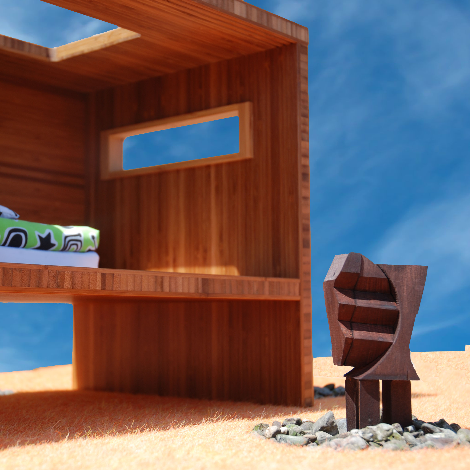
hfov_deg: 26.4
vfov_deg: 26.5
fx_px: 998
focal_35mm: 65
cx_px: 172
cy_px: 235
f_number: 4.2
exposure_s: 1/320
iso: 100
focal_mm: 34
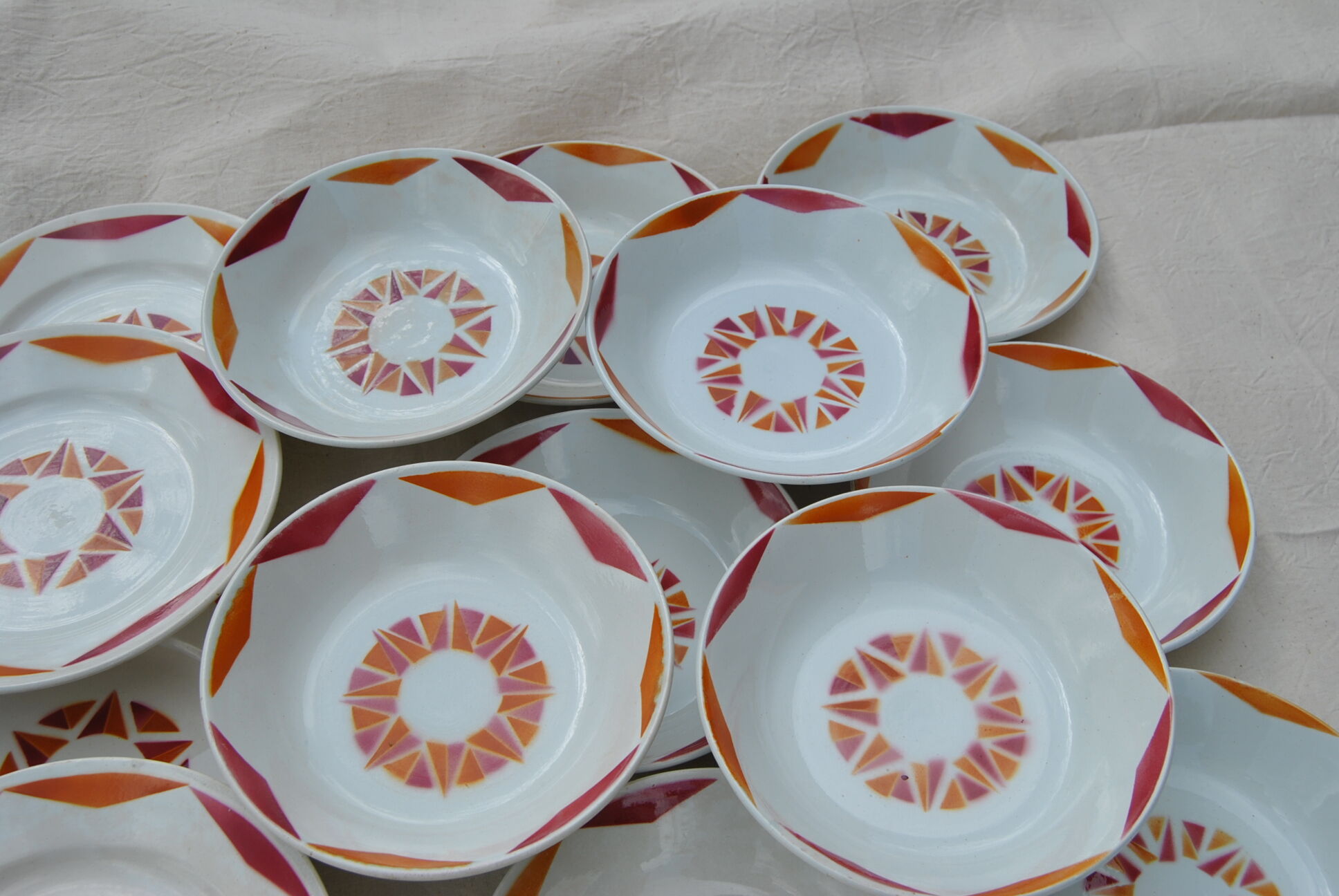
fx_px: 1452
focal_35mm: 39
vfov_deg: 34.3
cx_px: 670
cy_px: 448
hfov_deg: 49.5
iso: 100
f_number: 8
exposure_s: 1/250
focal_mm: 26
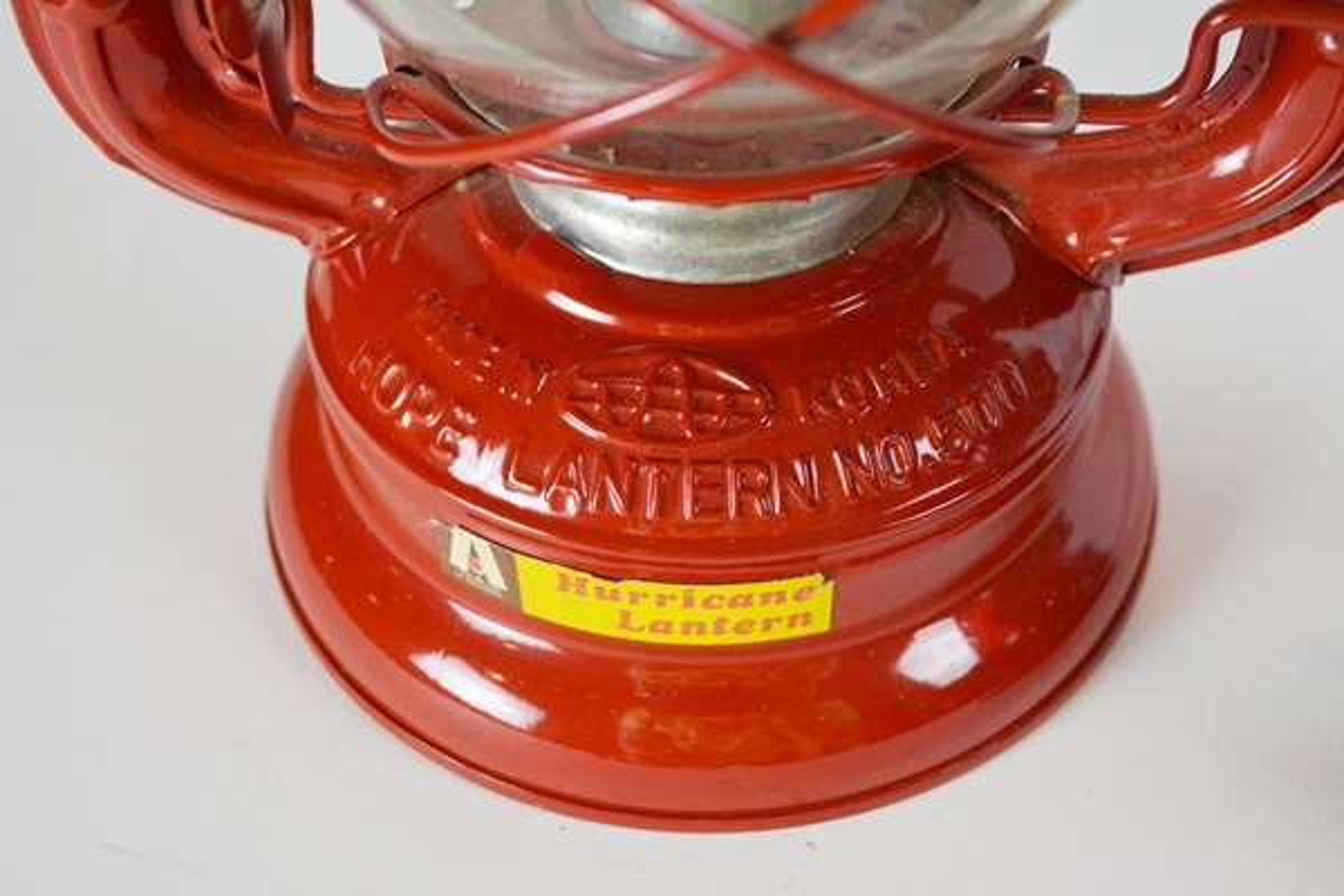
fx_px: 1904
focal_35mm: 51
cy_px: 448
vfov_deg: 26.5
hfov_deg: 38.9
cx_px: 672
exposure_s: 1/125
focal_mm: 34
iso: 400
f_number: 5.6
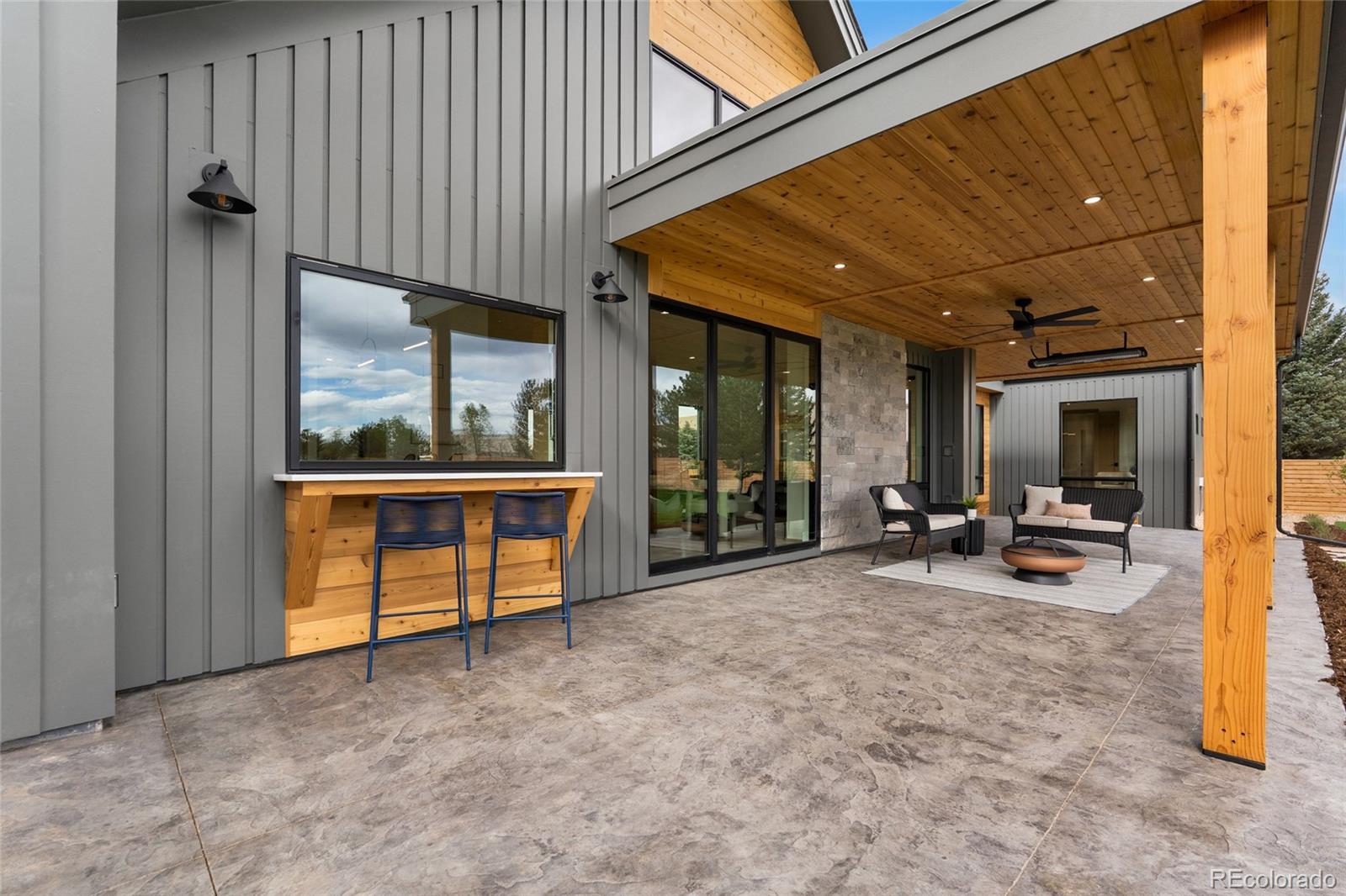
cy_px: 448
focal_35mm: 16
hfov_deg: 95.0
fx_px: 617
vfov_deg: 72.0
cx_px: 673
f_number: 8
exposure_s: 1/100
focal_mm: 16.5
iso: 500
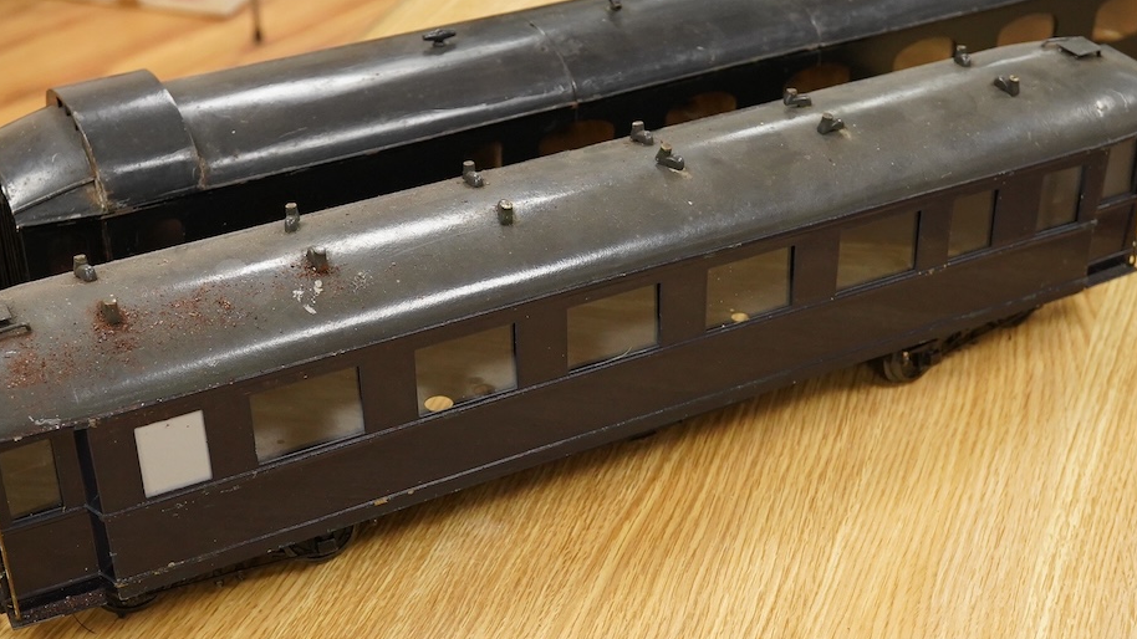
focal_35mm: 58
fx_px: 1749
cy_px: 298
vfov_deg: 20.7
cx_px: 547
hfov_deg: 36.0
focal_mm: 30
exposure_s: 1/160
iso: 2500
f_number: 8
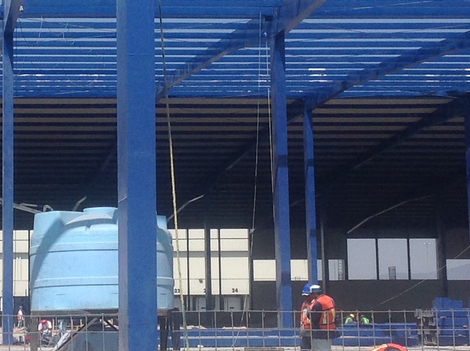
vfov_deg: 12.7
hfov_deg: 16.8
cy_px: 115
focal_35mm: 116
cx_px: 70
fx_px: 1573
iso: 50
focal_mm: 4.28
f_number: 2.4
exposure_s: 1/2519
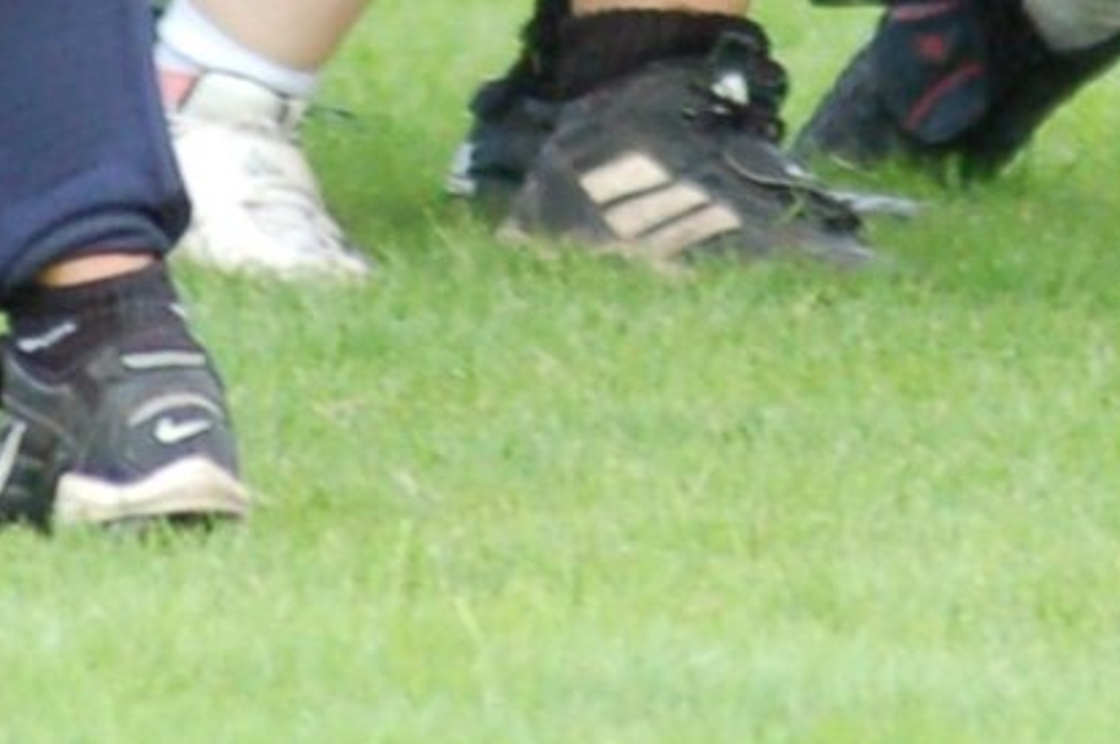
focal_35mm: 1553
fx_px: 48247
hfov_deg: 1.3
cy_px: -409
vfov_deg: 0.9
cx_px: 628
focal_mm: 195
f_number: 5
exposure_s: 1/320
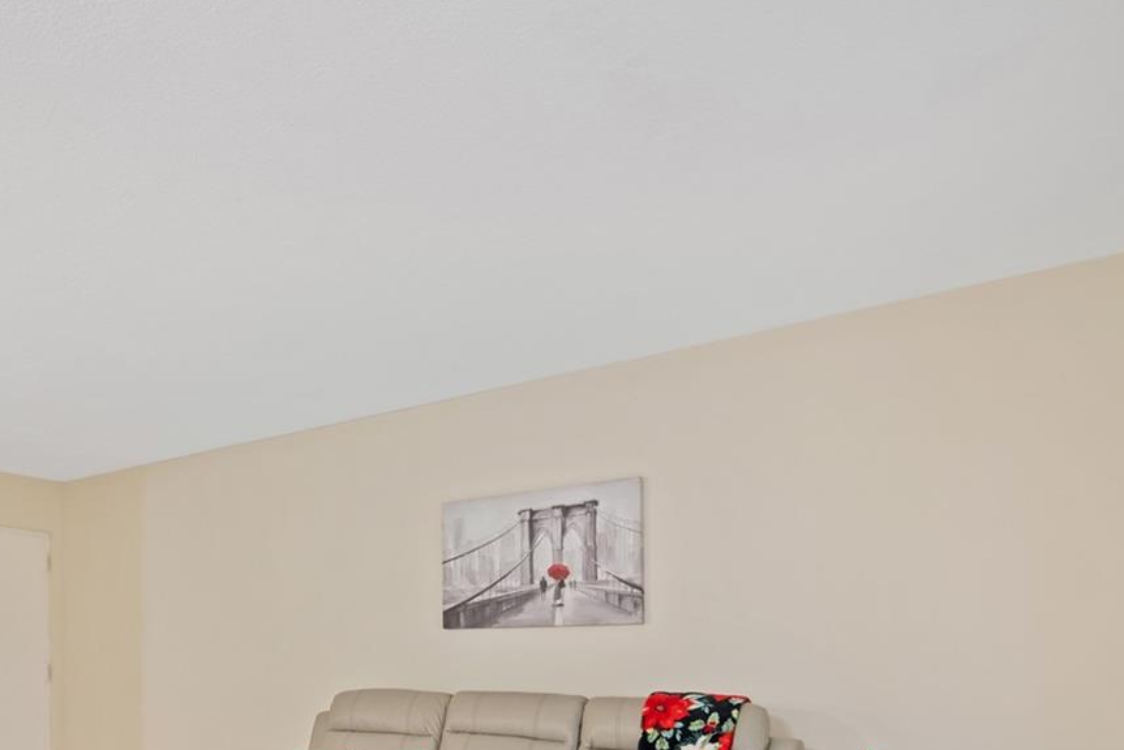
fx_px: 812
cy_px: 661
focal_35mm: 26
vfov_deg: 45.4
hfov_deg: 64.9
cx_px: 273
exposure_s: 1
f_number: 6.3
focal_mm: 14
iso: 250
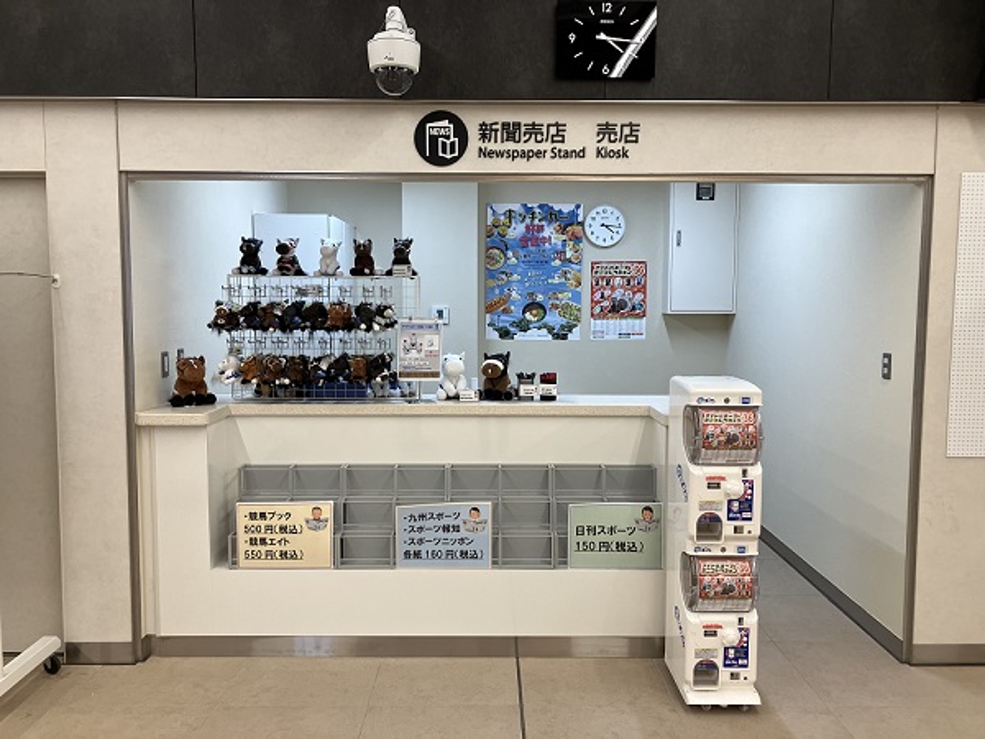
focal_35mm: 28
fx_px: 797
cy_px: 370
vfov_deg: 49.7
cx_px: 492
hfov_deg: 63.4
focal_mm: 3.99
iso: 80
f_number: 1.8
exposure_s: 1/120
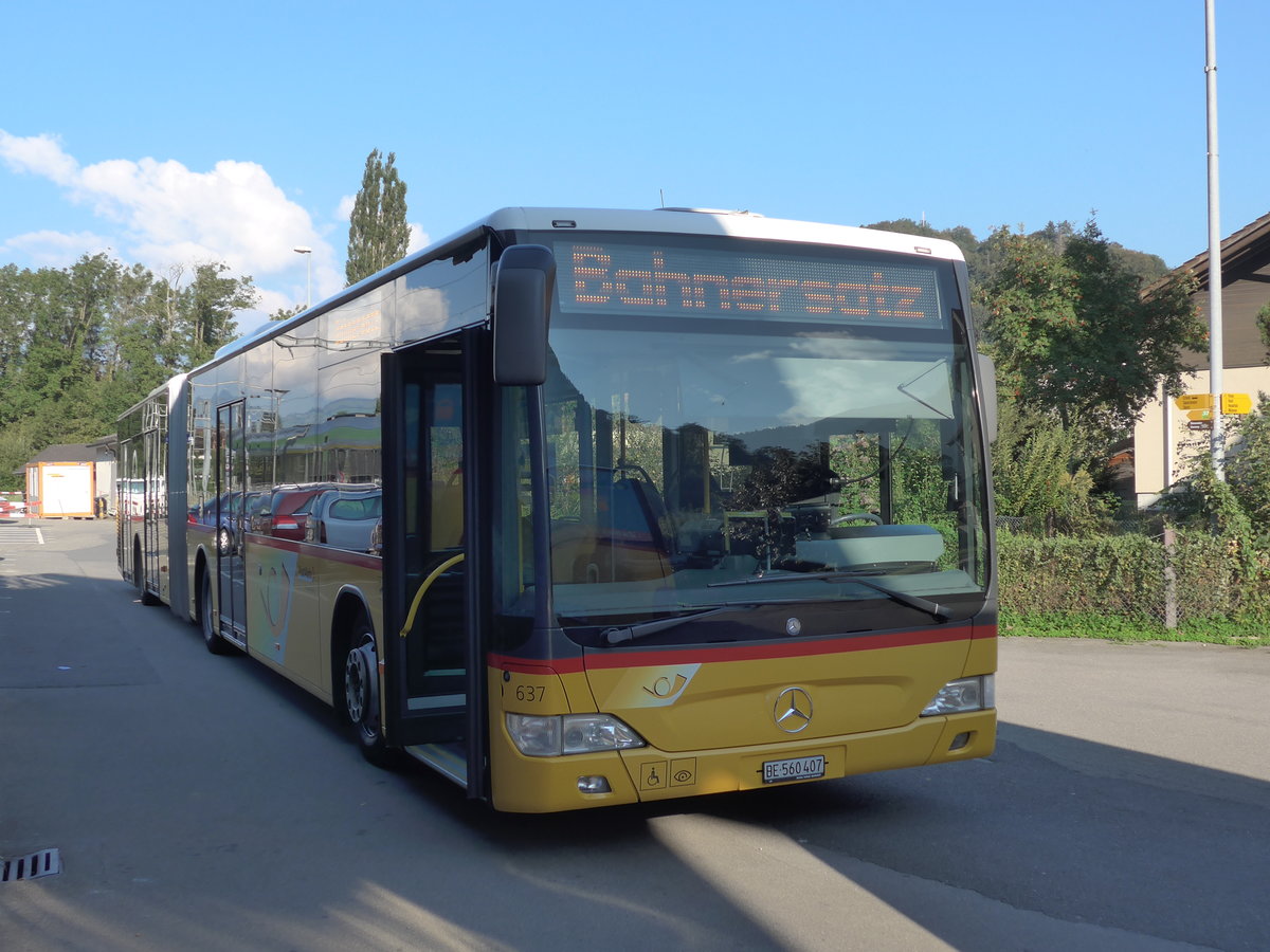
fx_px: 1431
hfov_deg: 47.9
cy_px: 476
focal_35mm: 39
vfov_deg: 36.8
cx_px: 635
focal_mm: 8
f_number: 3.2
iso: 160
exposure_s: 1/800
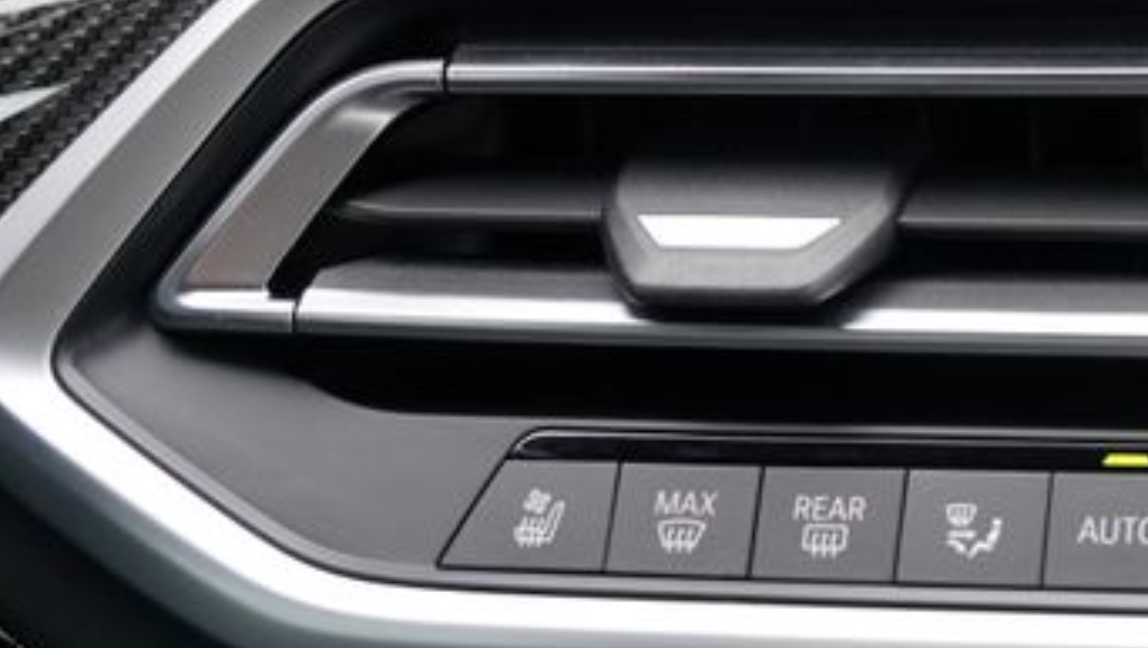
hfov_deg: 18.2
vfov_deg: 10.8
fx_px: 3351
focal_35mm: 110
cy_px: -149
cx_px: 1470
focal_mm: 35
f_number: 4
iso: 320
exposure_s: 1/60
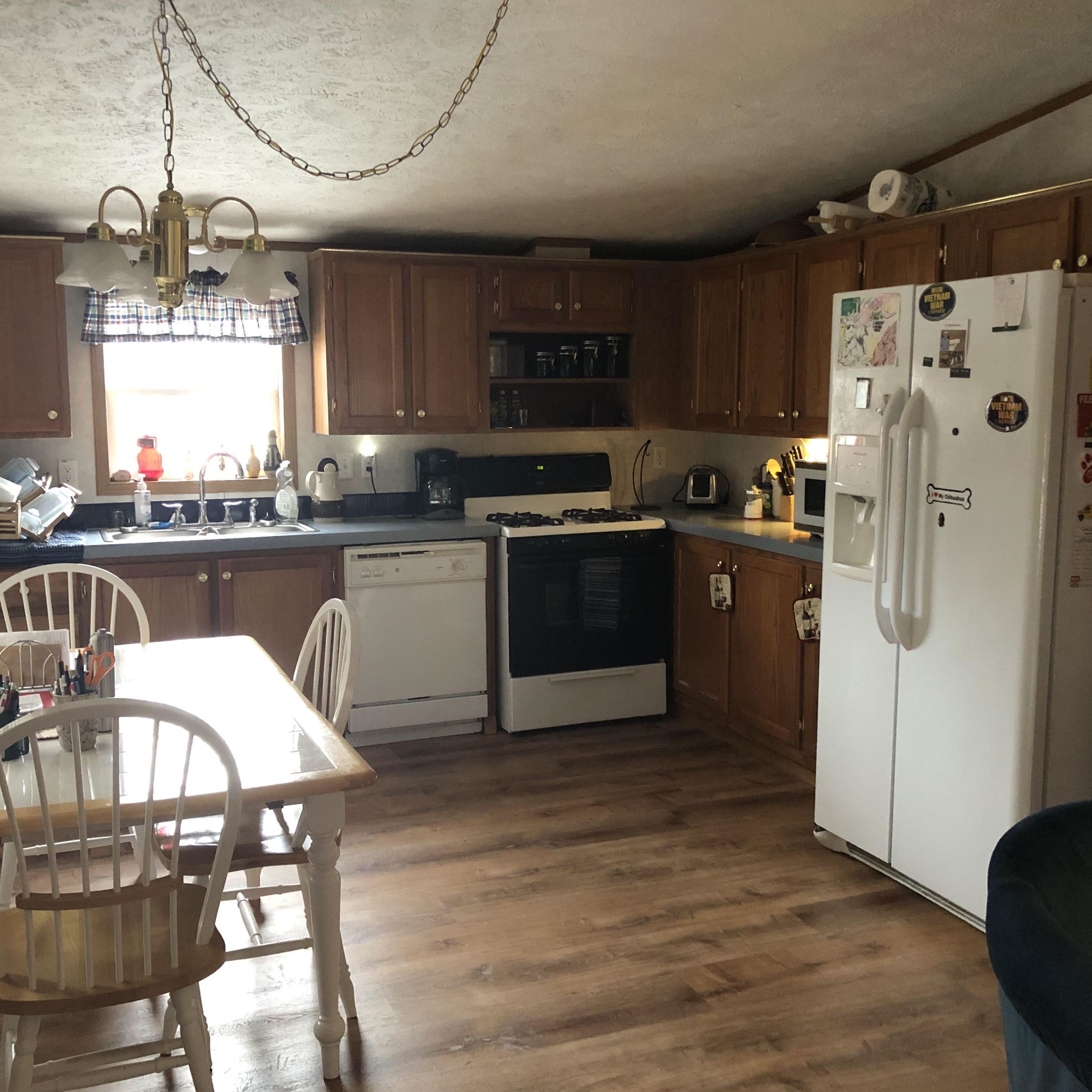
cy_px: 555
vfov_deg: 48.4
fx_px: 1213
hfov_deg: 48.4
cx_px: 512
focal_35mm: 34
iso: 100
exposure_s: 1/15
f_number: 1.8
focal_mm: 3.99
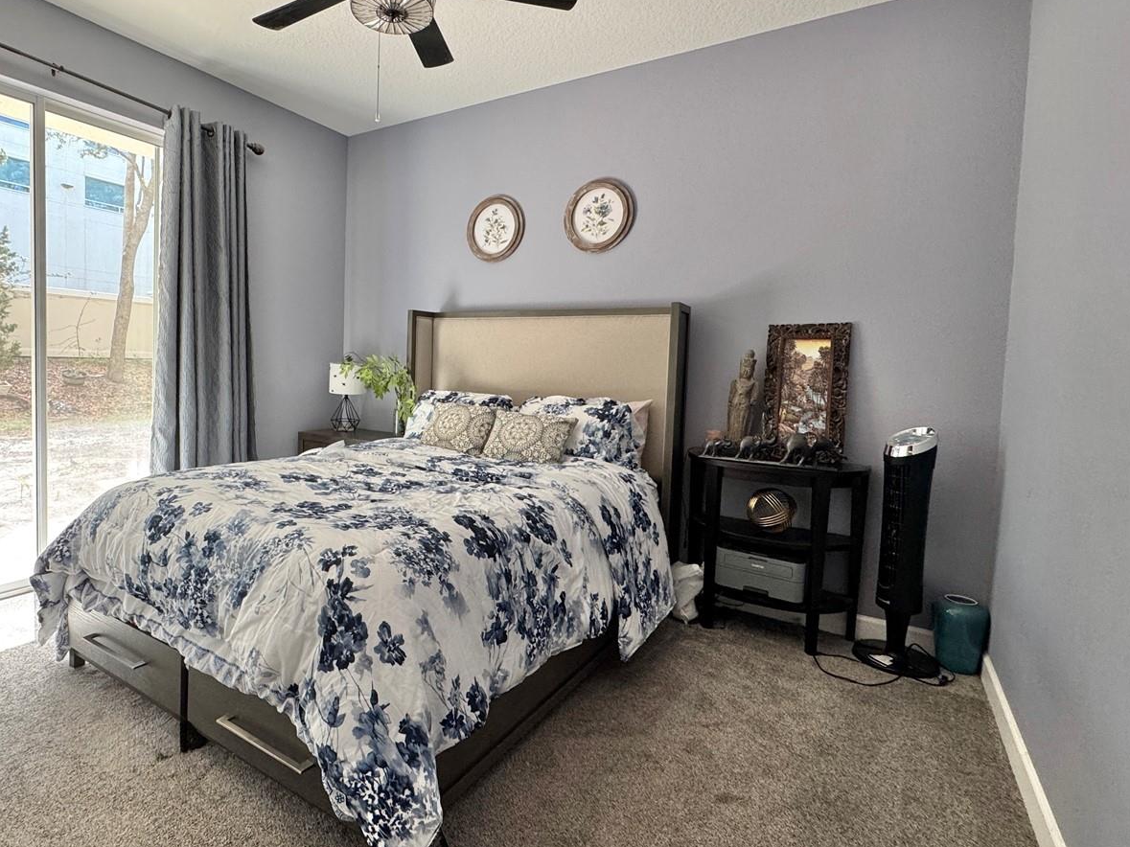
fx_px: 620
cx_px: 459
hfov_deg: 83.8
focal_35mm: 19
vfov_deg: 68.6
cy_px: 393
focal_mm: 2.22
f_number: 2.2
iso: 200
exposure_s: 1/60
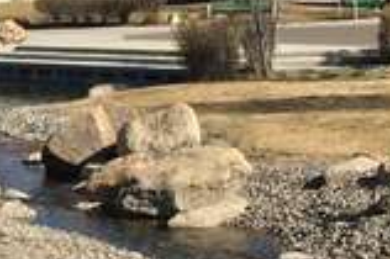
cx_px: -10
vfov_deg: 8.9
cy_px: 99
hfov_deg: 13.2
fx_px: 1656
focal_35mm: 153
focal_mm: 4.15
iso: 32
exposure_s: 1/2475
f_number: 2.2
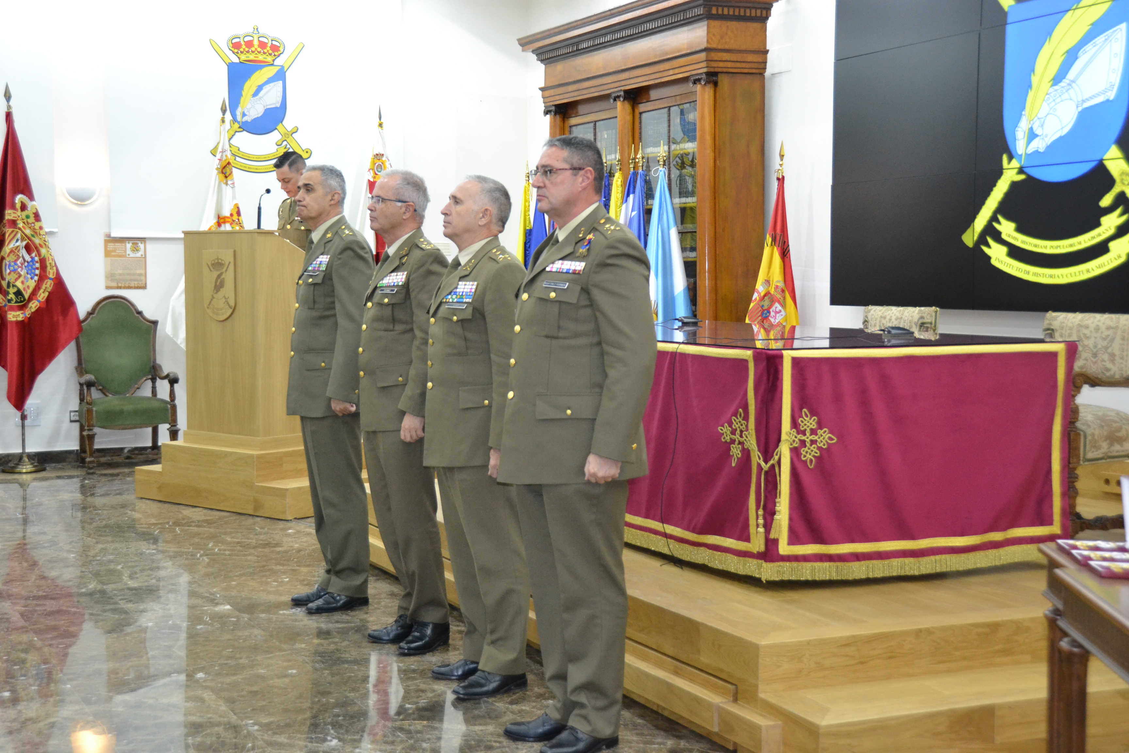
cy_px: 376
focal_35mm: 48
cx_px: 564
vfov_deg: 28.1
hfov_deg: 41.1
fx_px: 1505
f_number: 4.2
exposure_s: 1/60
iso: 1600
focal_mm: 32
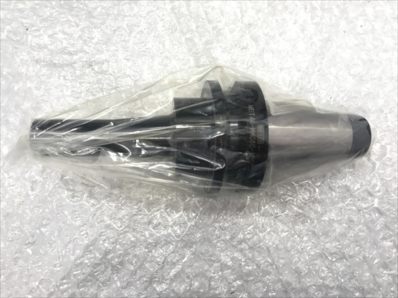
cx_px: 199
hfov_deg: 63.4
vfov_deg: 49.7
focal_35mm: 28
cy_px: 149
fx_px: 322
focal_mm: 3.99
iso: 40
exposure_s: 1/20
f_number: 1.8
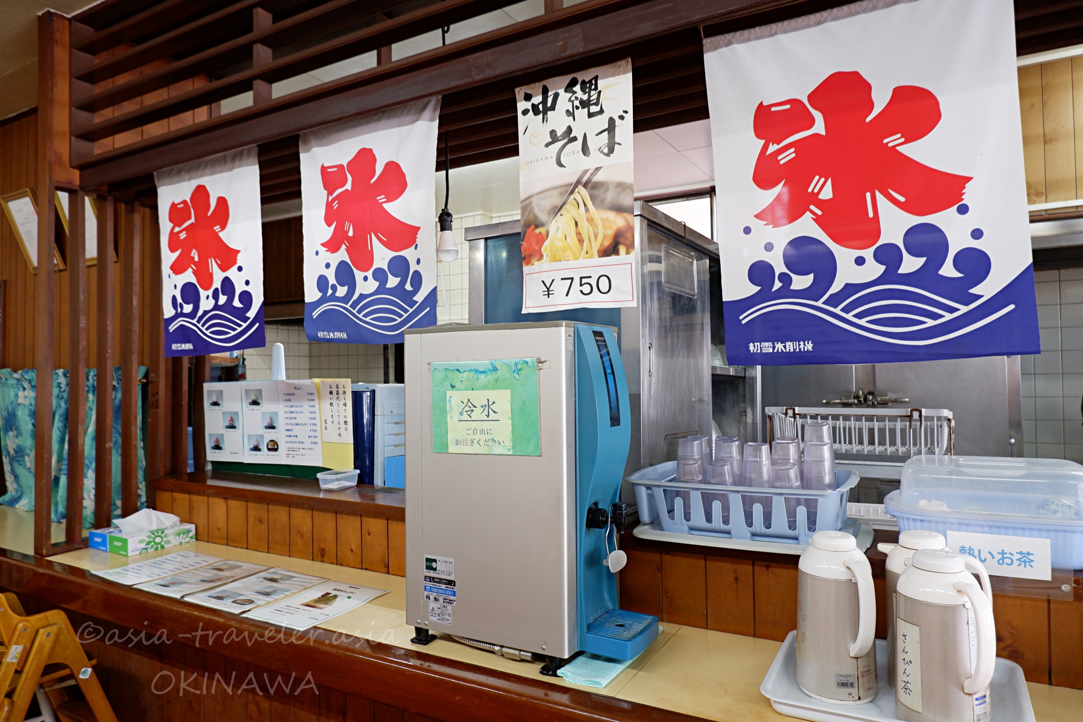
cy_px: 361
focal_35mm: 23
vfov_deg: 55.1
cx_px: 542
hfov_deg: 76.1
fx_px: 692
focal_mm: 15
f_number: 4
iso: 400
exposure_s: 1/25
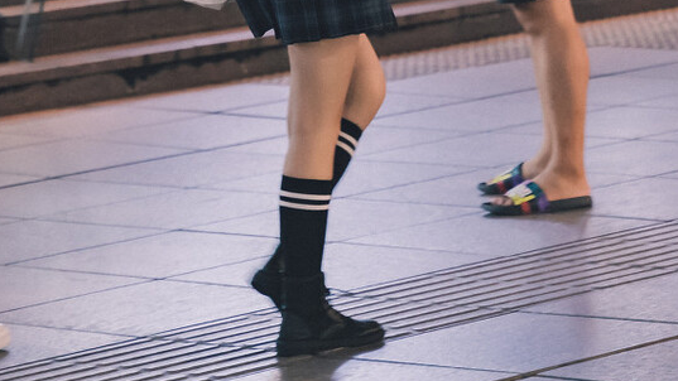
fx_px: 4422
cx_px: 338
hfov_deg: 8.8
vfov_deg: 4.9
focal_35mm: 246
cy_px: -78
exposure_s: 1/100
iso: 2500
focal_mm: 70
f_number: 2.8
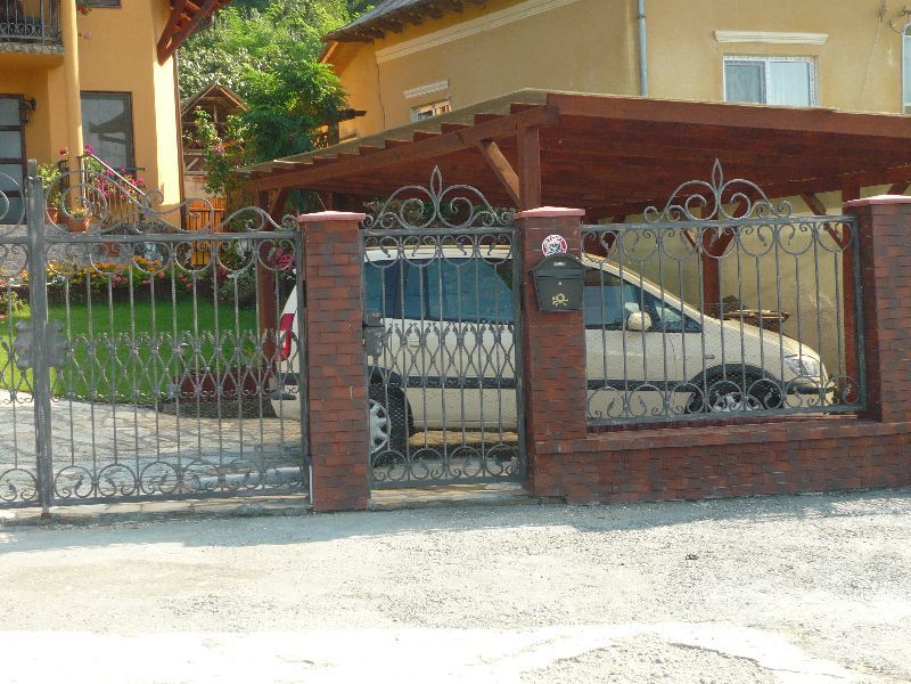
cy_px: 342
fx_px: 1526
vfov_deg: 25.2
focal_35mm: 58
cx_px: 456
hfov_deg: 33.2
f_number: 3.5
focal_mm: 9.6
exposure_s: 1/250
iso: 100
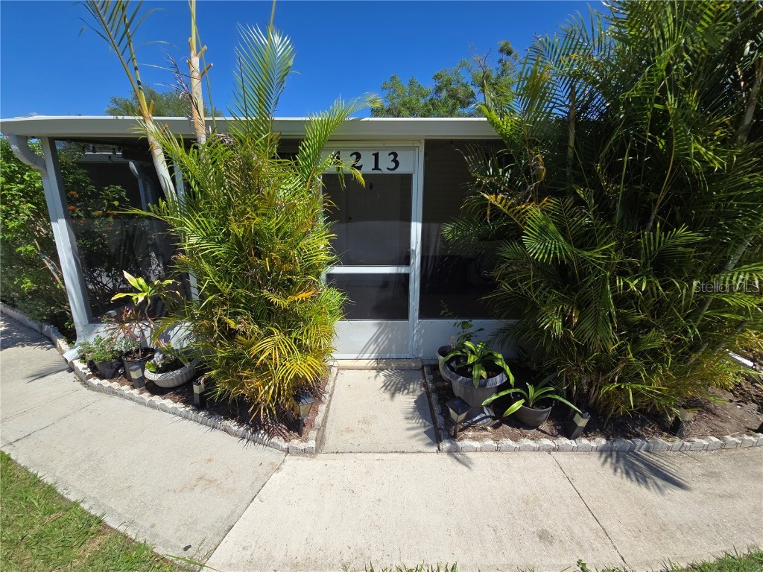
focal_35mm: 13
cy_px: 286
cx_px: 382
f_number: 2.2
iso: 50
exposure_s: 1/2430
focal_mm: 2.2
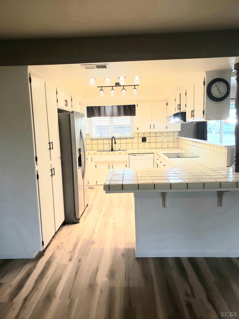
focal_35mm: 26
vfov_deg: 67.3
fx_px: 239
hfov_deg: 53.1
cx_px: 120
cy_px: 160
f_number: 2.4
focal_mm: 4.3
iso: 250
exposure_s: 1/60
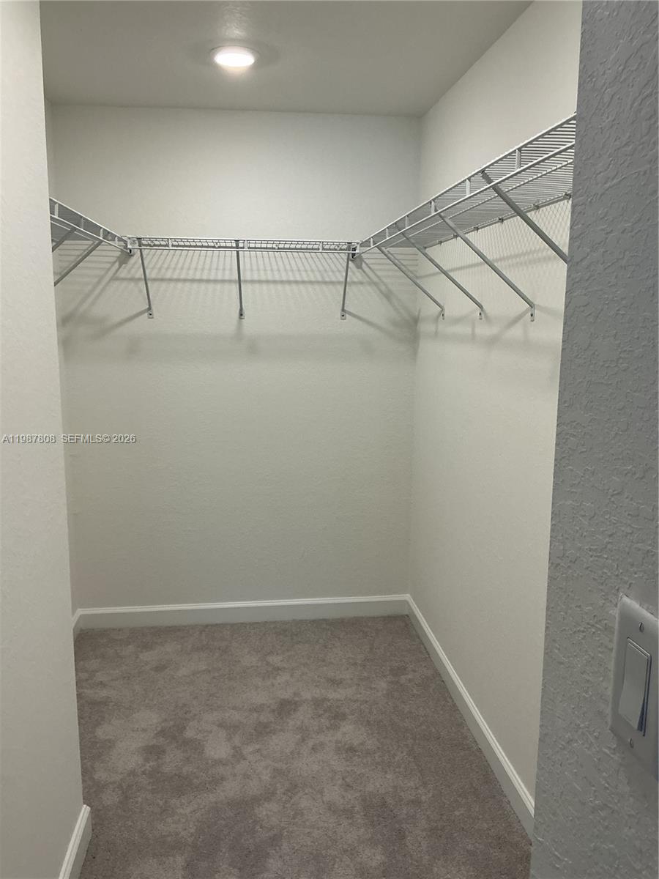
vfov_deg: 61.7
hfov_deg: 48.2
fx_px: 736
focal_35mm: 29
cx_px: 330
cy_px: 440
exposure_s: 1/60
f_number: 1.8
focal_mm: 3
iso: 40
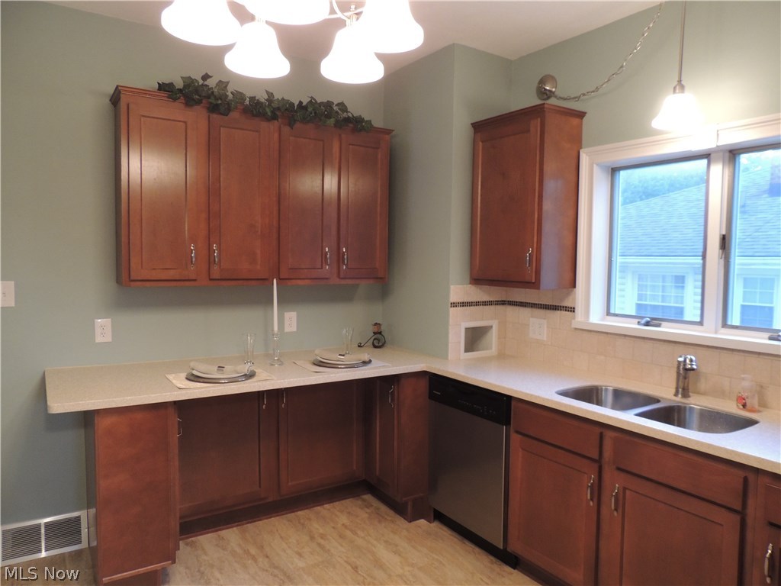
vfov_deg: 56.8
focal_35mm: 24
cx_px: 390
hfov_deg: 71.6
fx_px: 541
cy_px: 293
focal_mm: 4.3
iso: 400
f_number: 3
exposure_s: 1/13
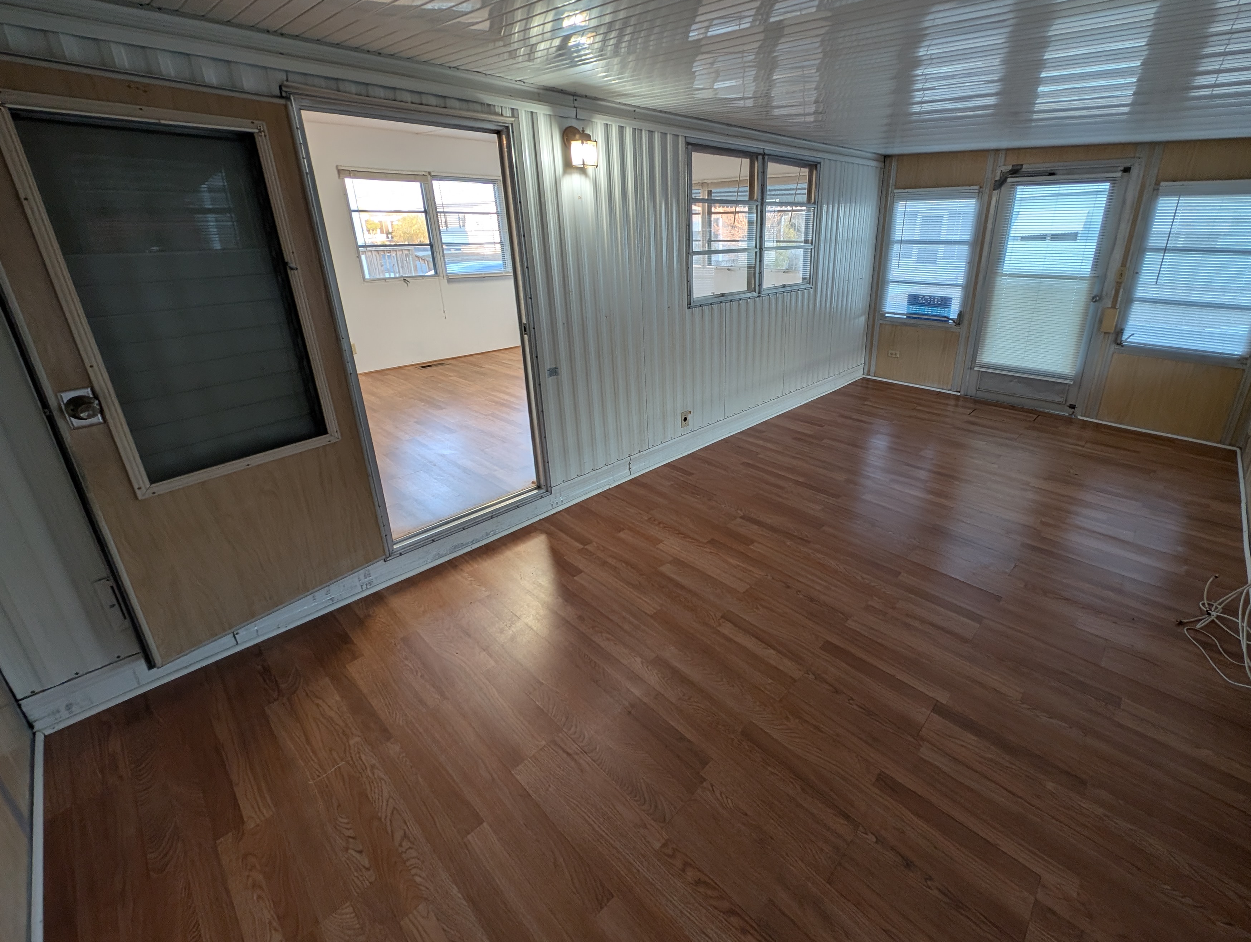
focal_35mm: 14
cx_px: 695
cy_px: 419
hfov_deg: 101.6
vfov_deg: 85.5
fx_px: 507
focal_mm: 2.23
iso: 42
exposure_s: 1/30
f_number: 1.95
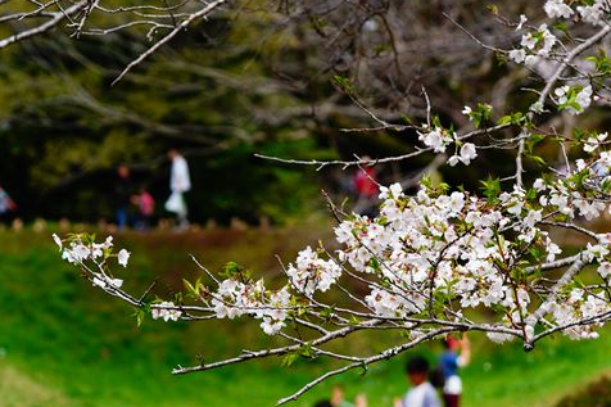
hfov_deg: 9.1
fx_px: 3851
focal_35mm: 227
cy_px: 192
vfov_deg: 6.0
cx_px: 483
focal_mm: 90
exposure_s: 1/500
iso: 100
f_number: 5
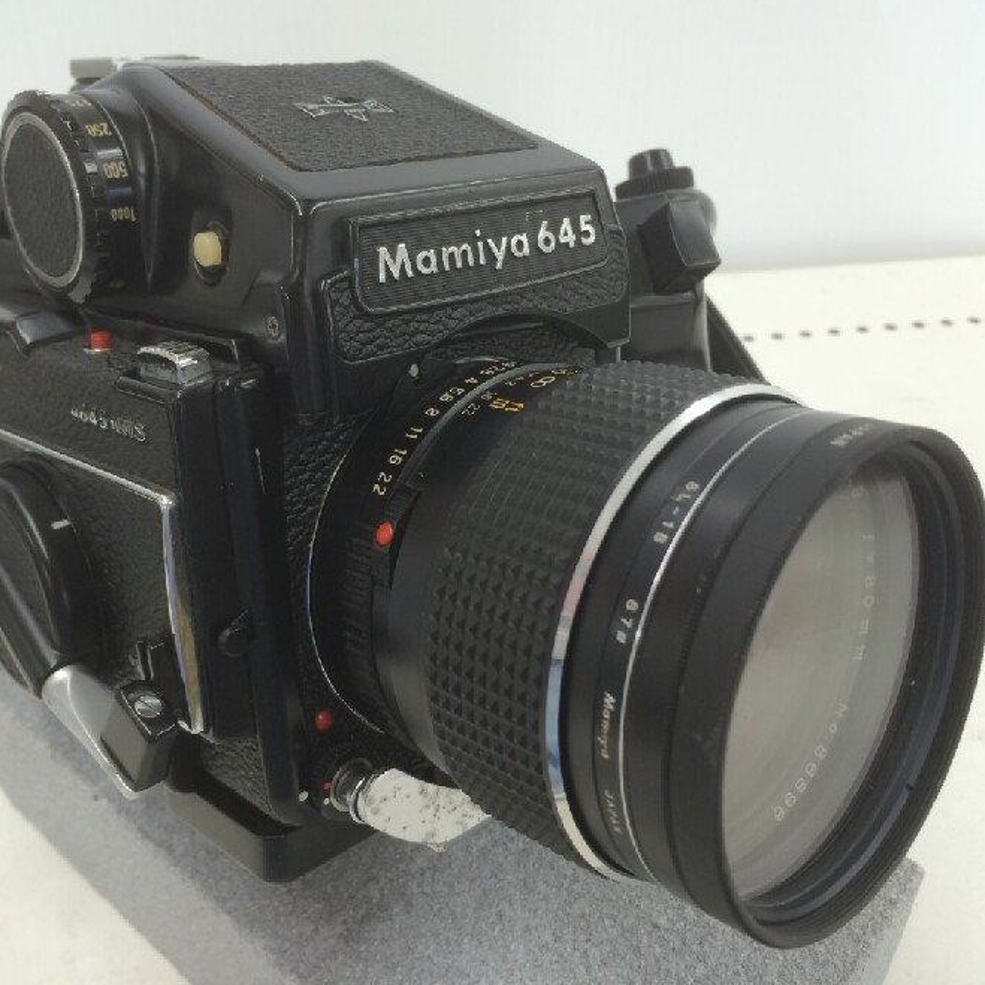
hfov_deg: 47.2
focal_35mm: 35
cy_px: 485
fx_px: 1127
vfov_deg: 47.2
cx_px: 480
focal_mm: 4.15
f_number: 2.2
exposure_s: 1/30
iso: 32
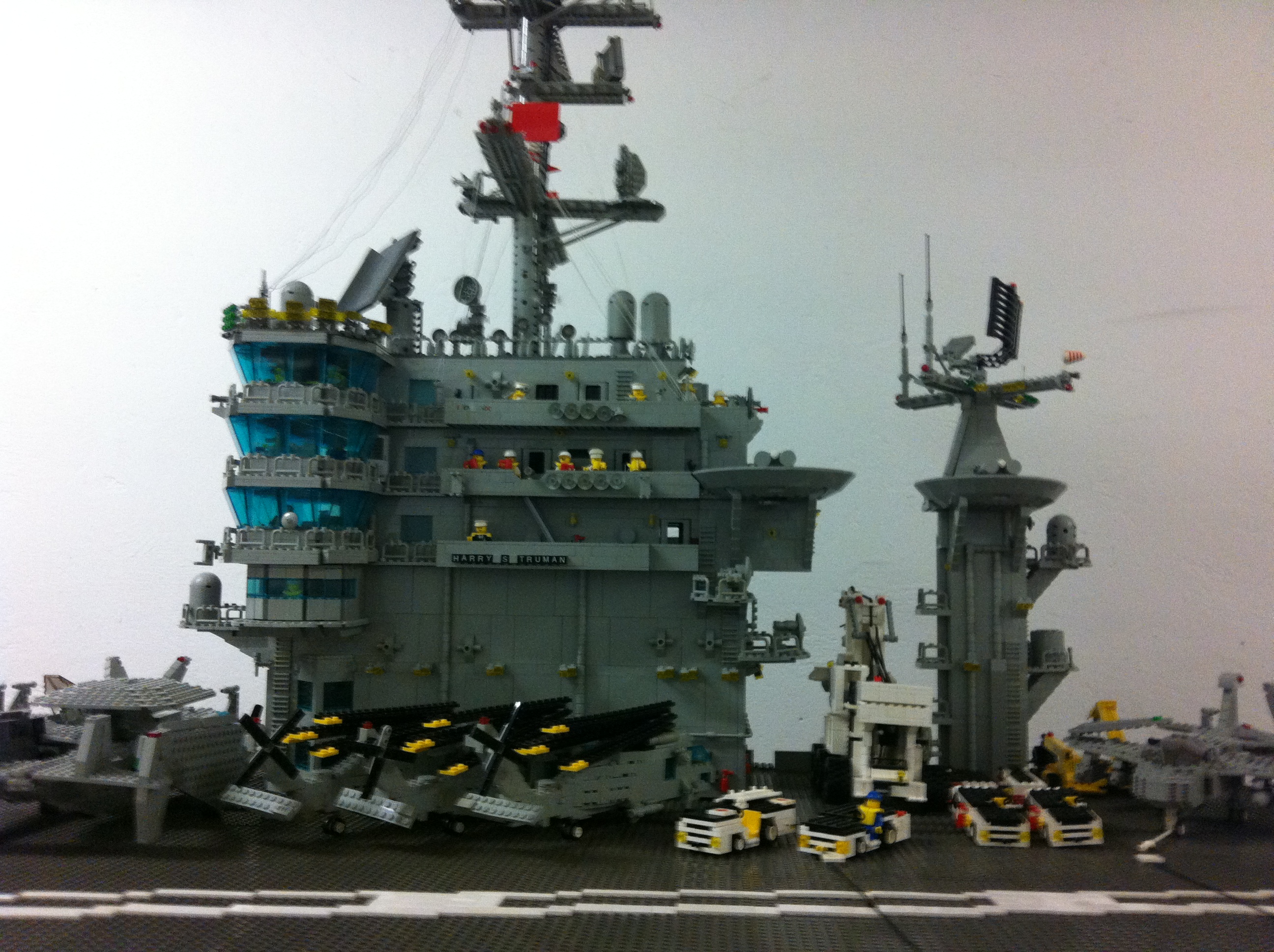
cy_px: 476
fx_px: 1286
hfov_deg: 52.7
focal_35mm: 35
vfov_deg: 40.6
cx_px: 637
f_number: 2.8
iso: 250
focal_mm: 3.85
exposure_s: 1/15
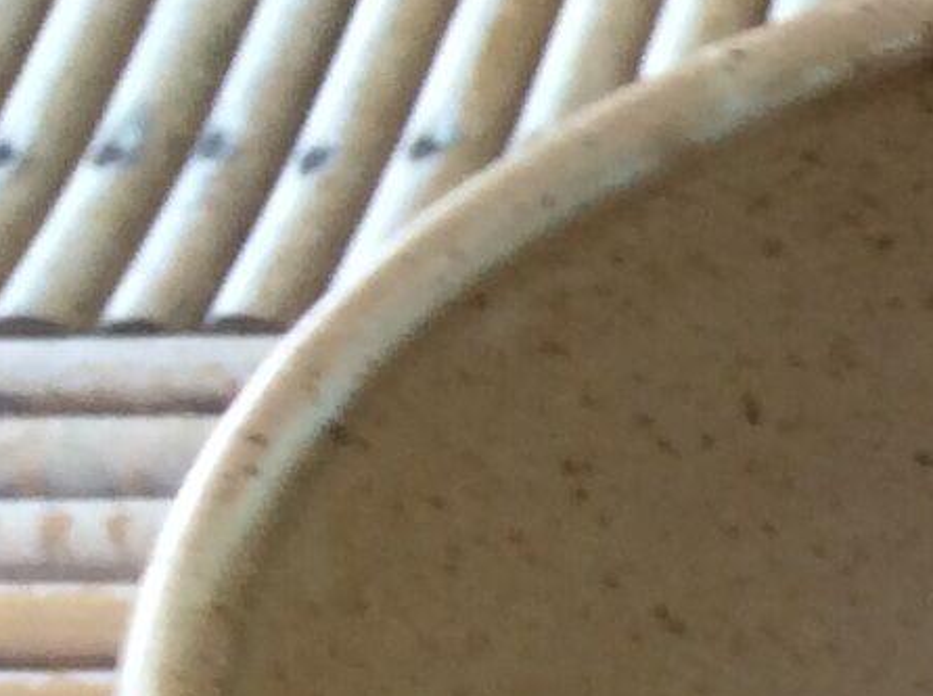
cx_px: 2623
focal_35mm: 186
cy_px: 1308
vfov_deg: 7.7
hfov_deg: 9.0
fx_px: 5005
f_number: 2.4
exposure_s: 1/25
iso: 32
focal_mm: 3.3
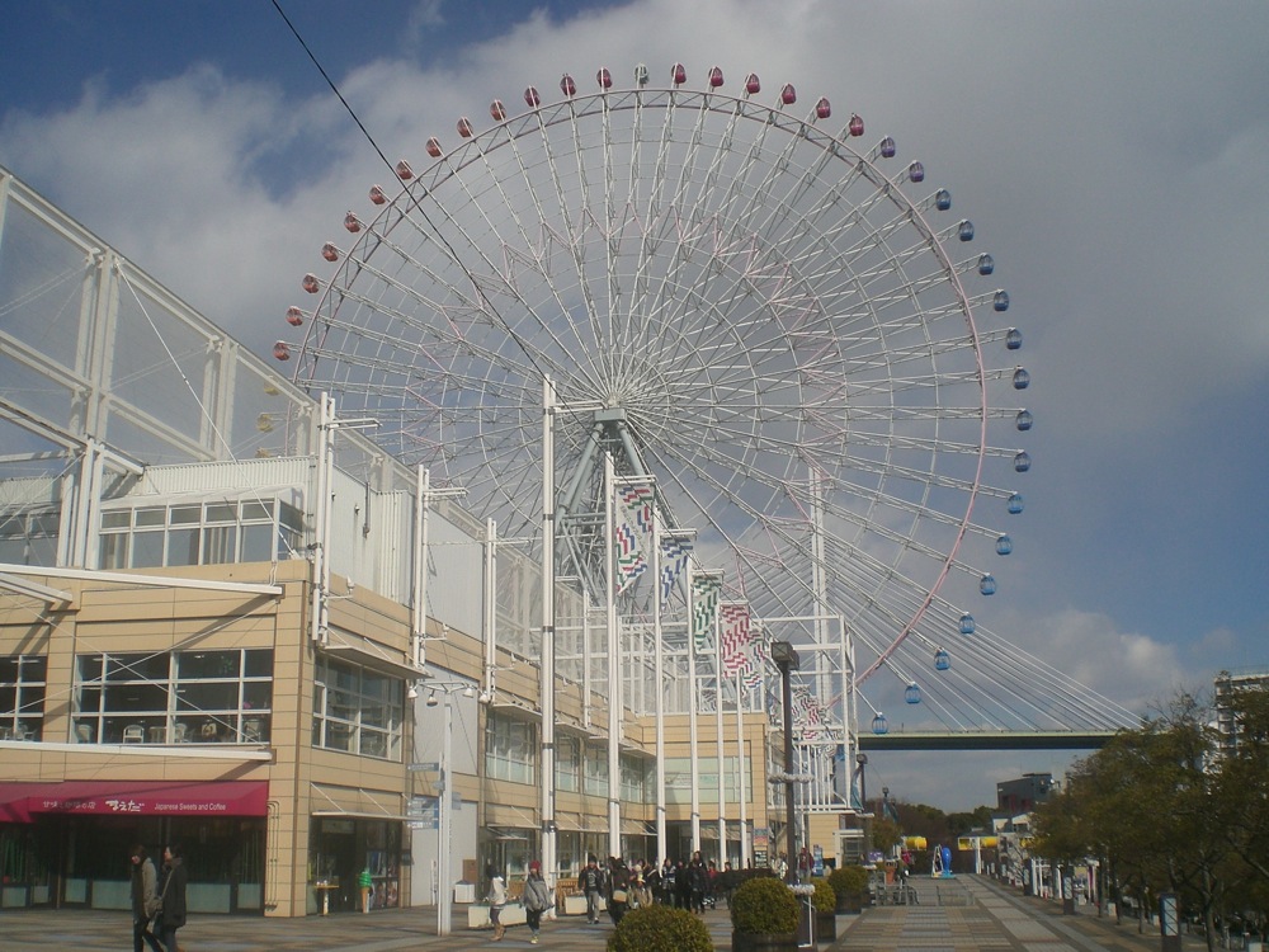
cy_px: 476
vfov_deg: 37.7
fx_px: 1393
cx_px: 634
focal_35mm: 38
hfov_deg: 49.0
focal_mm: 6.3
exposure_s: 1/1000
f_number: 4.4
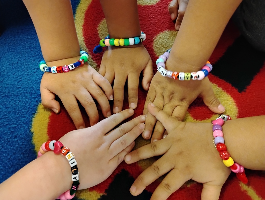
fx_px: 215
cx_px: 132
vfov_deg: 49.9
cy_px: 100
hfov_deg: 63.4
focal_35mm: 28
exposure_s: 1/30
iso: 3178
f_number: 1.8
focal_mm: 4.26
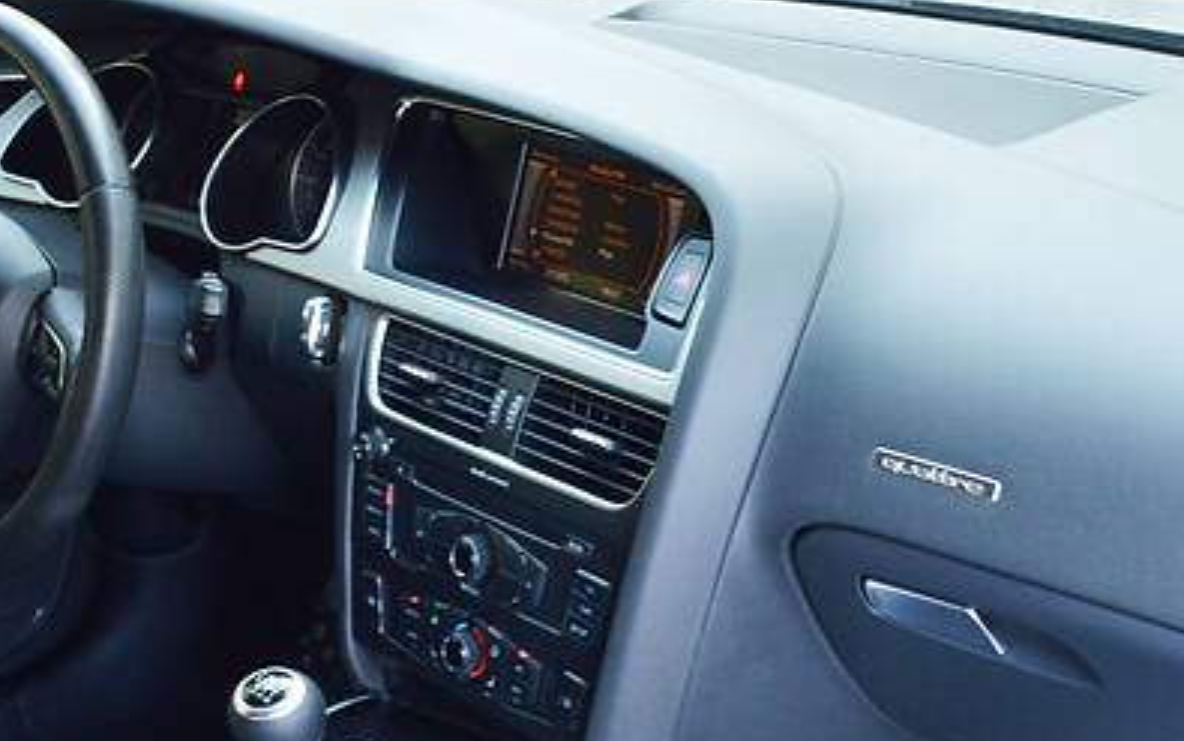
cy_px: 708
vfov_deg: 18.7
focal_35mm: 68
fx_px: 2195
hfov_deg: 30.2
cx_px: 608
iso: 1100
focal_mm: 22
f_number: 3.8
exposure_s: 1/60
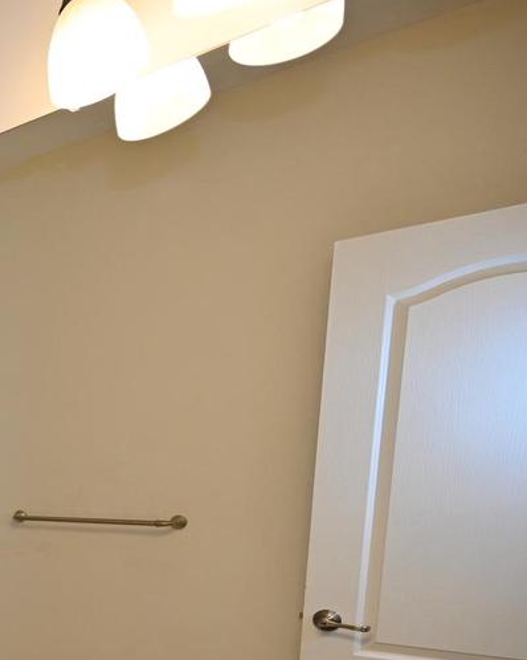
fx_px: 741
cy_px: 569
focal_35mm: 38
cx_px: -340
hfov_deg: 24.8
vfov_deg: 44.5
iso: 220
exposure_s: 1/80
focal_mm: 14
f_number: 4
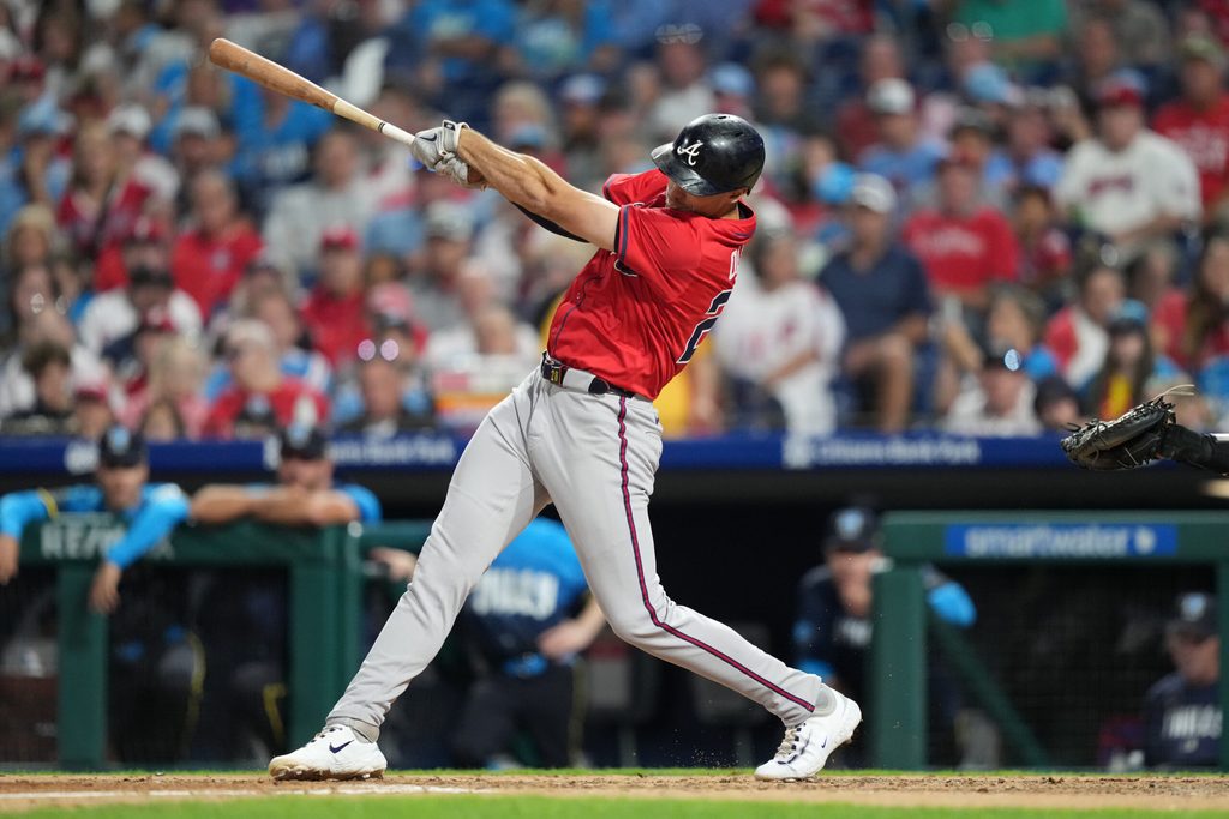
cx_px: 614
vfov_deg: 3.4
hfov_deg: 5.2
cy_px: 410
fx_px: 13657
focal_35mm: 400
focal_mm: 400
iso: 3200
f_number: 2.8
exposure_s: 1/2000
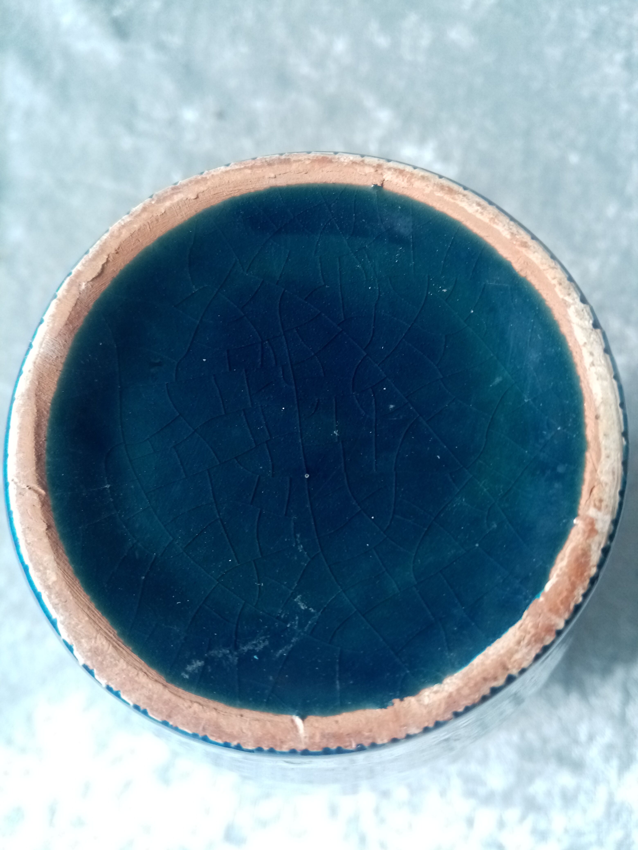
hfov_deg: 53.1
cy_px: 425
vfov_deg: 67.3
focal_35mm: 26
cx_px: 319
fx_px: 639
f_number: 1.8
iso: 186
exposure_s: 1/33.3
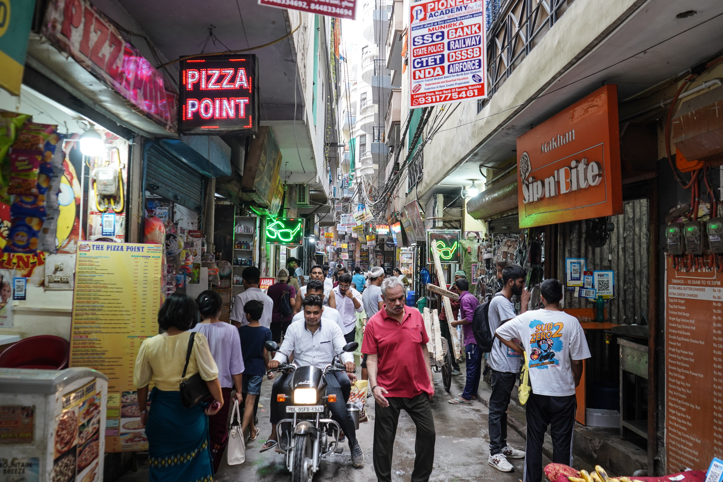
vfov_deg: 45.0
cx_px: 362
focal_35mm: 29
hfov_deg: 63.7
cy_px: 241
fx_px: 582
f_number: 4
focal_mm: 29
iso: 1000
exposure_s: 1/160
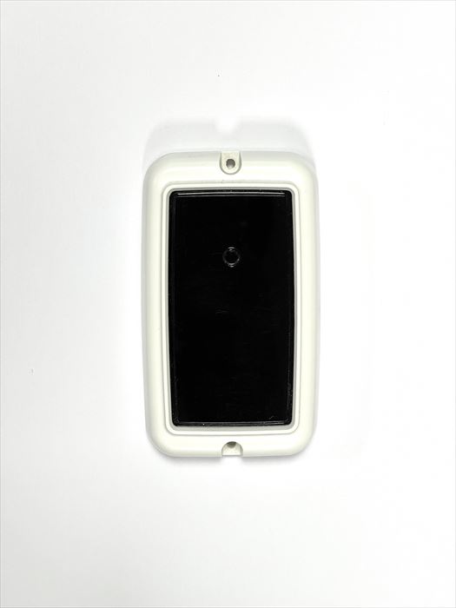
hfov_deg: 22.9
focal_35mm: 64
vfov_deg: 30.3
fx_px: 1124
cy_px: 304
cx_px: 228
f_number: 2.2
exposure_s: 1/84
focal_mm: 7.5
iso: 80
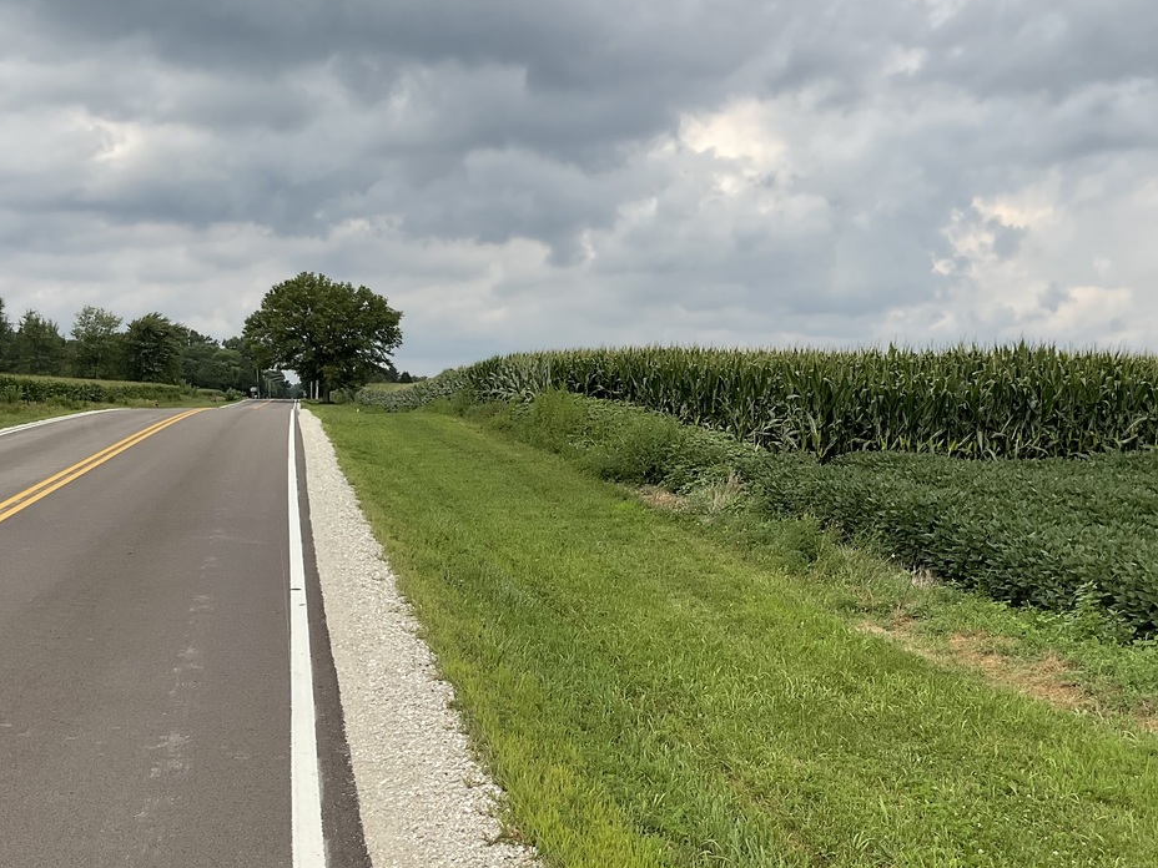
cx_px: 639
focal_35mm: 45
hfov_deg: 42.0
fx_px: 1505
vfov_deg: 32.1
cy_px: 515
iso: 16
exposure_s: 1/2427
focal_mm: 3
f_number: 1.8
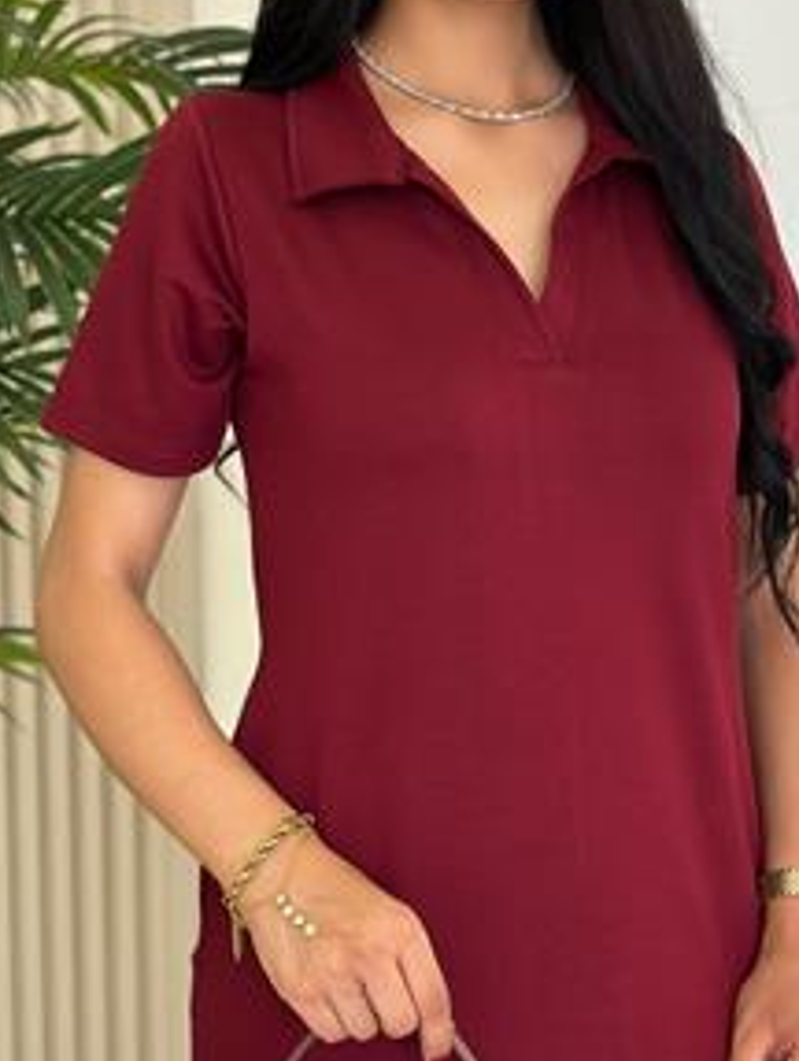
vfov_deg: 21.9
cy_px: 401
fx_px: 2733
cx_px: 485
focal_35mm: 89
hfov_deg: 16.6
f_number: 1.78
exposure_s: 1/228
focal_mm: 6.86
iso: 80
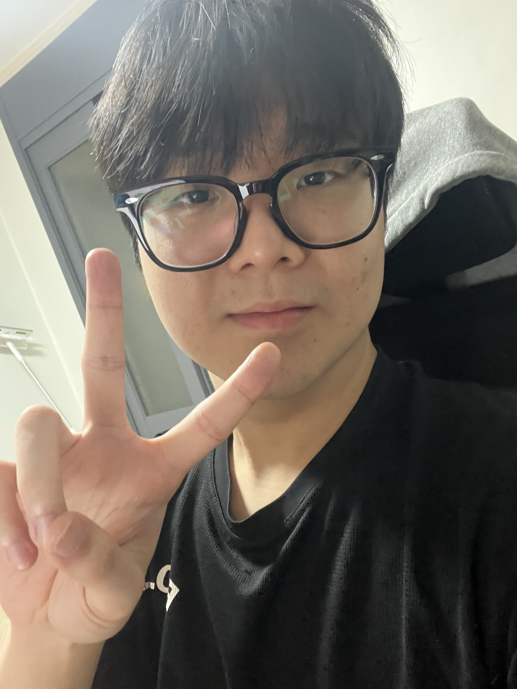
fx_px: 597
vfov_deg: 60.0
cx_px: 258
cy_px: 344
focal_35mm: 30
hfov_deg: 46.8
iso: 800
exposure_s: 1/24
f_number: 2.2
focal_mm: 2.71
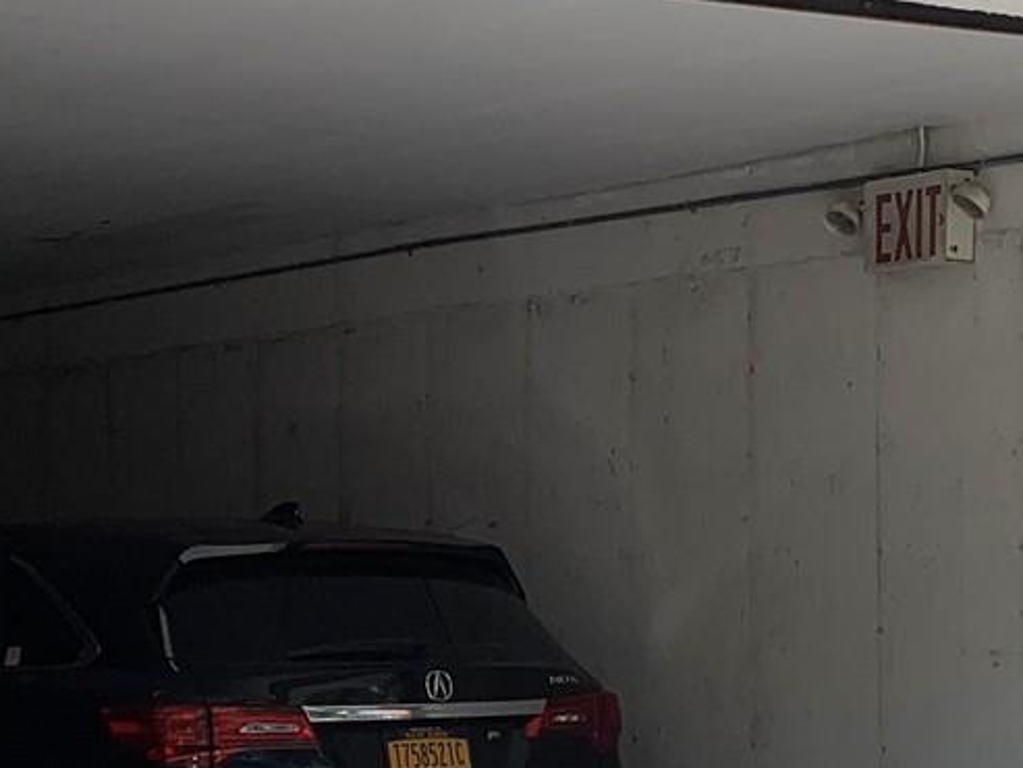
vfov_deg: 13.7
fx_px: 3192
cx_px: 342
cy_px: 544
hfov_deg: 18.2
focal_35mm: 108
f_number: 1.8
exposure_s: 1/1332
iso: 25
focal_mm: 4.25
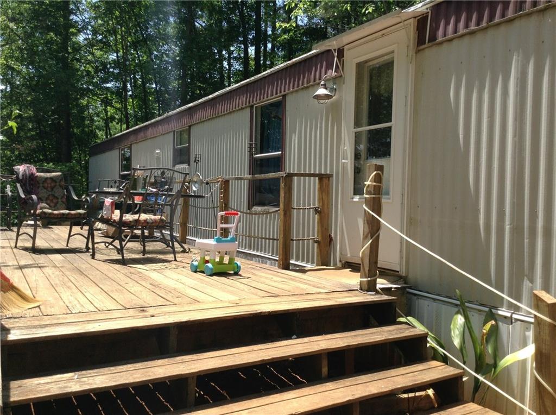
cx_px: 278
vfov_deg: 42.8
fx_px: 529
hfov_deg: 55.4
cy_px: 208
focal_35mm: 33
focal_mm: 3.3
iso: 32
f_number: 2.4
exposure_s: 1/698
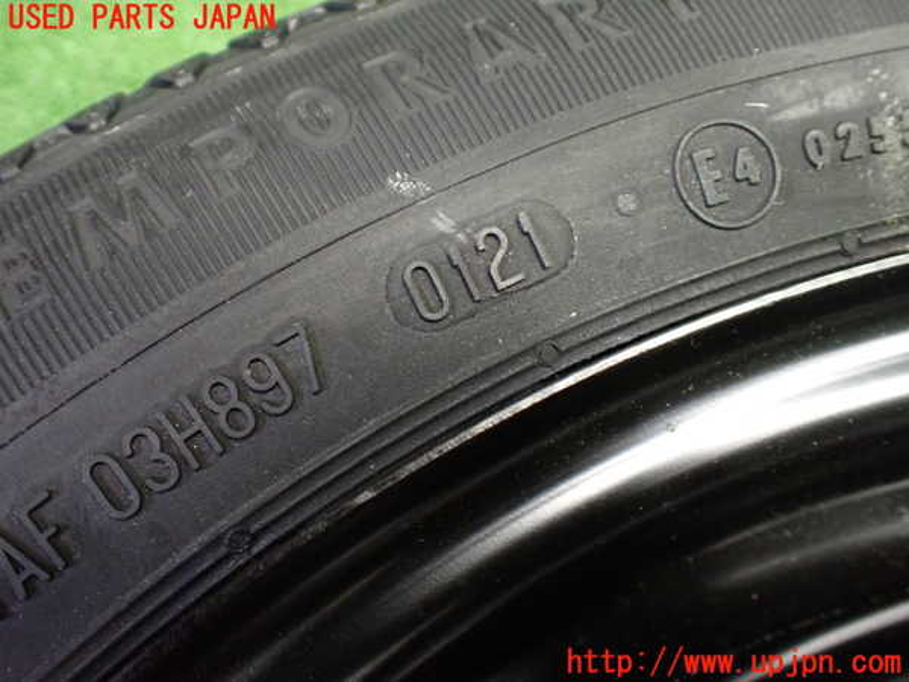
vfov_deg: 46.8
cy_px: 341
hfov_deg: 60.0
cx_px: 454
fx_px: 788
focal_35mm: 30
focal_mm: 5.4
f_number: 2.3
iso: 800
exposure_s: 1/40
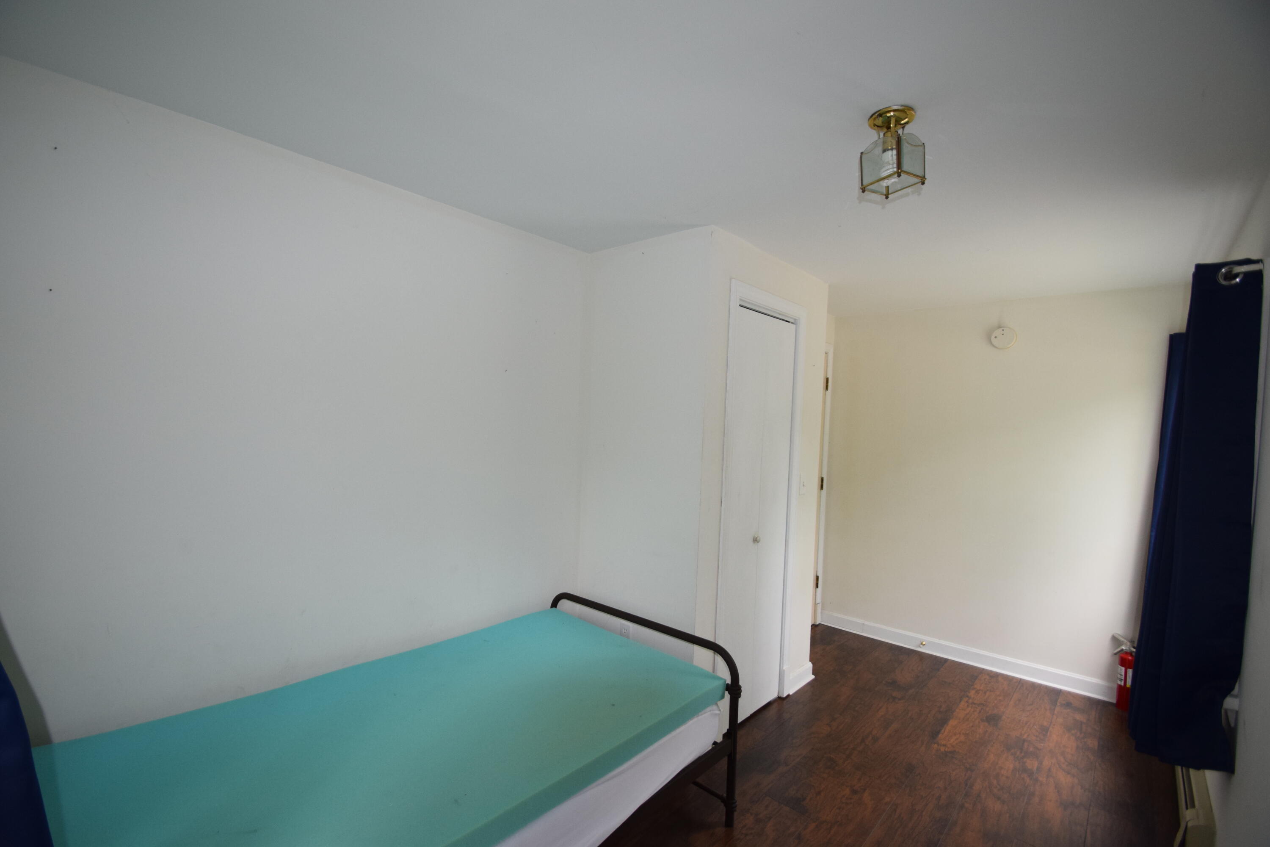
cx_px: 635
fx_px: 529
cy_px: 424
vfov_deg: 77.3
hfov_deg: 100.4
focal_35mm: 15
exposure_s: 1/80
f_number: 4.5
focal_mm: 10
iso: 800
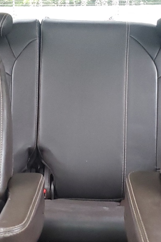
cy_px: 150
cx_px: 74
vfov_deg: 27.3
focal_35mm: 74
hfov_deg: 18.4
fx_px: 496
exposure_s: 1/40
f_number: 1.5
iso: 326
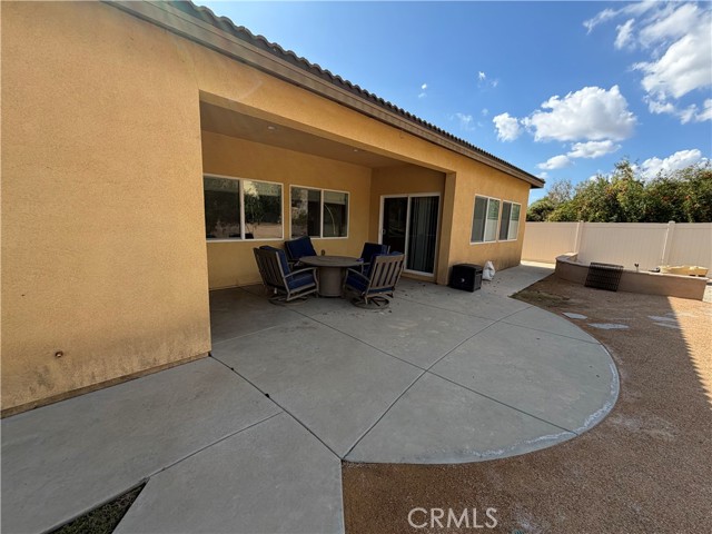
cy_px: 267
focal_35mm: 14
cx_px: 356
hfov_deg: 102.1
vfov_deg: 85.7
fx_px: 288
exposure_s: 1/694
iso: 40
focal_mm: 2.22
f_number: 2.2
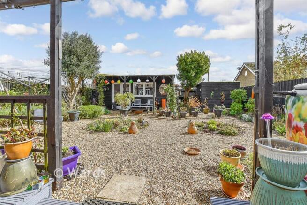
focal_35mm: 25
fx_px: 213
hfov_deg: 71.5
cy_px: 102
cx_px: 154
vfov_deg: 51.3
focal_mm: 17
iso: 160
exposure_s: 1/320
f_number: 8
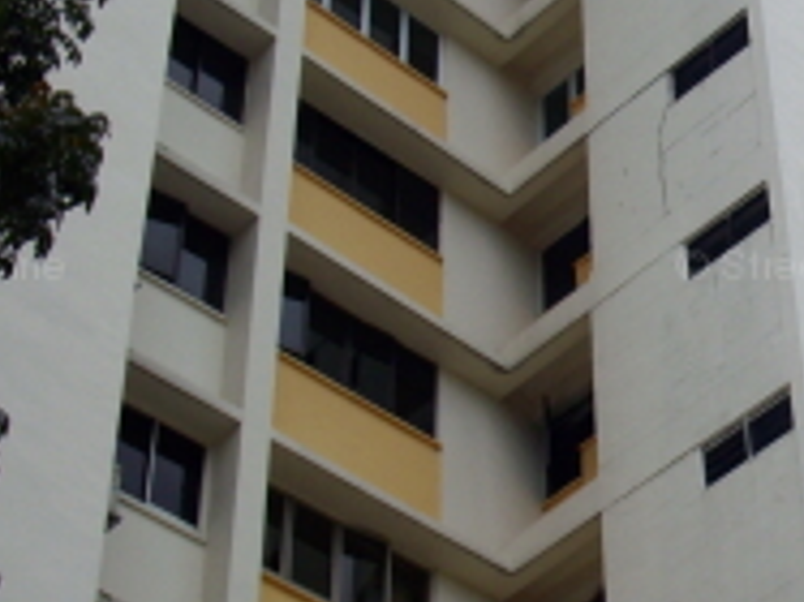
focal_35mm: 109
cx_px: 997
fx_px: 2530
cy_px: 271
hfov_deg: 17.1
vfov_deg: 13.6
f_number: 5.6
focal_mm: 6.2
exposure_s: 1/100
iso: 80
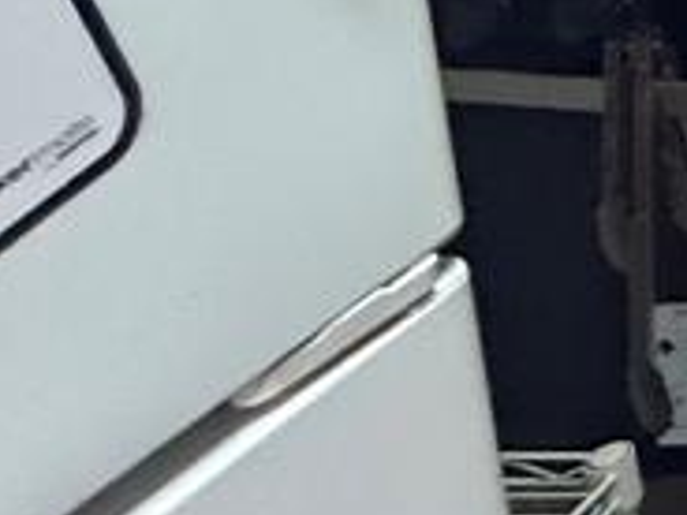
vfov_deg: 15.7
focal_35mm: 78
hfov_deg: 13.2
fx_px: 1548
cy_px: -455
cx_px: 1841
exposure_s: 1/60
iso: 640
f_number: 2.2
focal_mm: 2.22
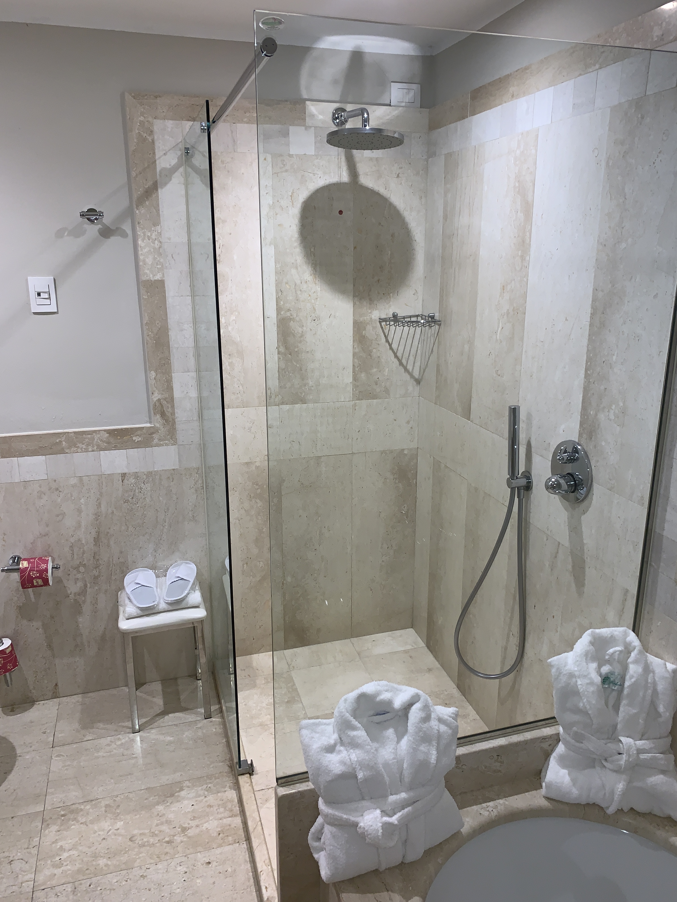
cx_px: 338
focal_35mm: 26
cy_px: 451
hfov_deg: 53.1
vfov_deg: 67.3
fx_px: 678
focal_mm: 4.25
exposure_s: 1/17
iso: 50
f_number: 1.8
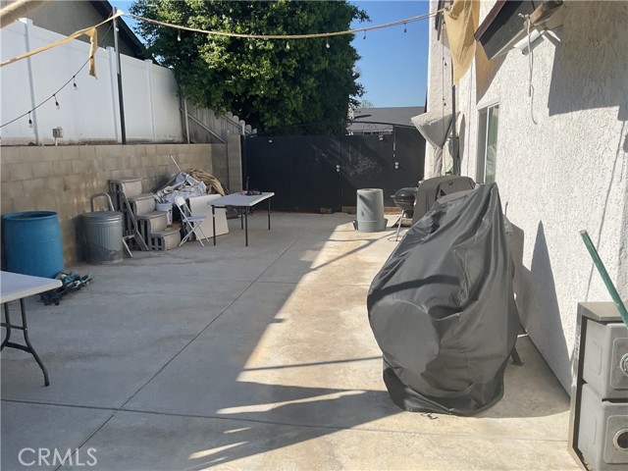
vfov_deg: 48.2
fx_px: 526
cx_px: 314
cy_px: 236
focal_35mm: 29
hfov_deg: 61.7
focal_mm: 3
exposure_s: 1/2227
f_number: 1.8
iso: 16
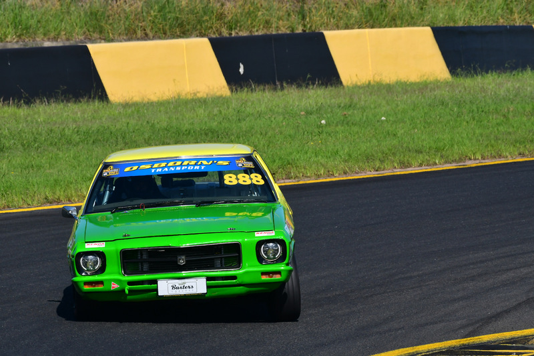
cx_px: 267
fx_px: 6900
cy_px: 178
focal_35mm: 465
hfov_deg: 4.4
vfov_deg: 3.0
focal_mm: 310
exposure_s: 1/640
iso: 400
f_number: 13
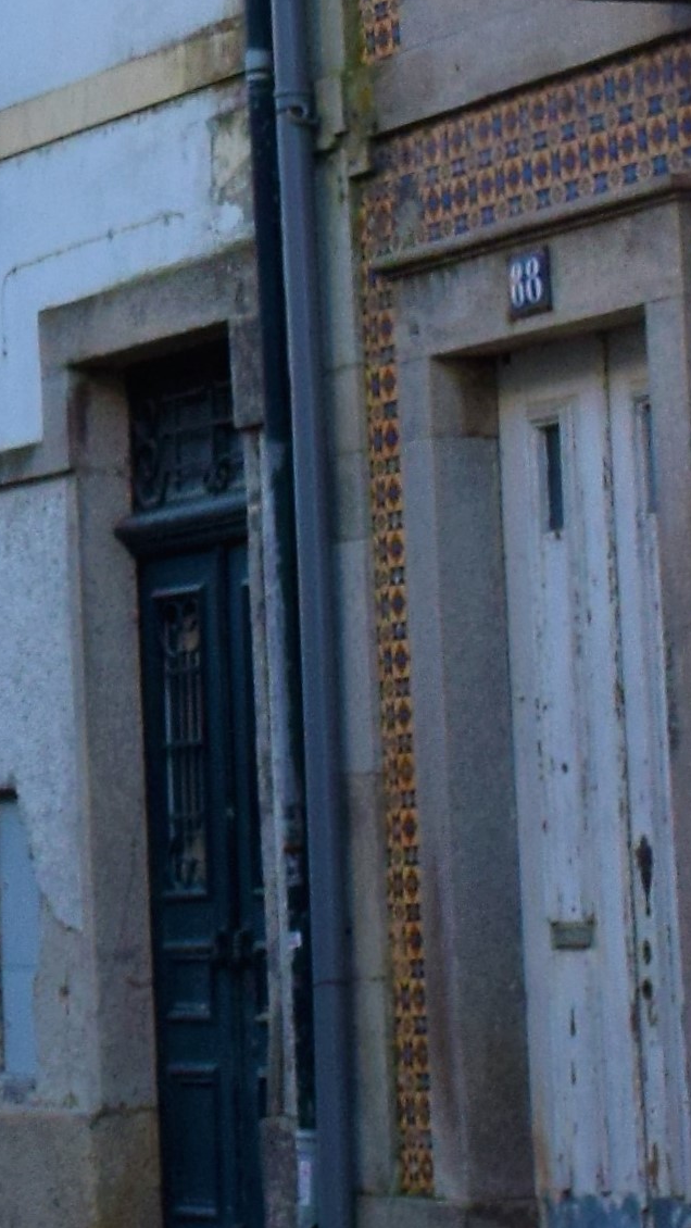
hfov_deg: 7.8
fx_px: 5014
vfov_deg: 13.6
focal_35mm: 154
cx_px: -42
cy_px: -153
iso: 400
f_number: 10
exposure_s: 1/200
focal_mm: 20
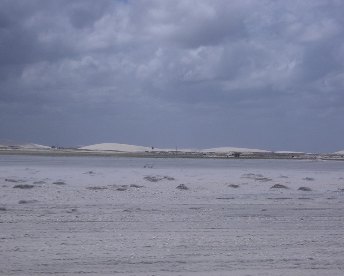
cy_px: 137
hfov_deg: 24.4
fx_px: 794
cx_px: 182
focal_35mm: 78
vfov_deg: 19.7
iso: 50
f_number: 6.2
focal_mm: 12.2
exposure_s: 1/800
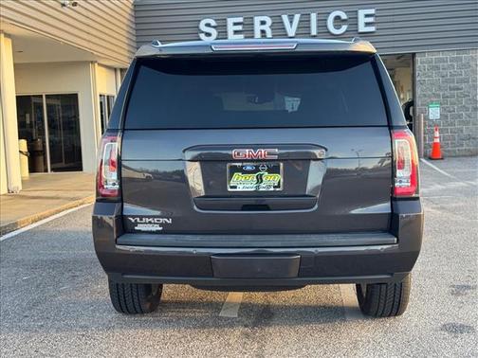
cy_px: 179
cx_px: 239
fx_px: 663
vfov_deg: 30.3
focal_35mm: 48
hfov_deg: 39.7
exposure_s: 1/171
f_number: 1.78
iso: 80
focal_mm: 6.76
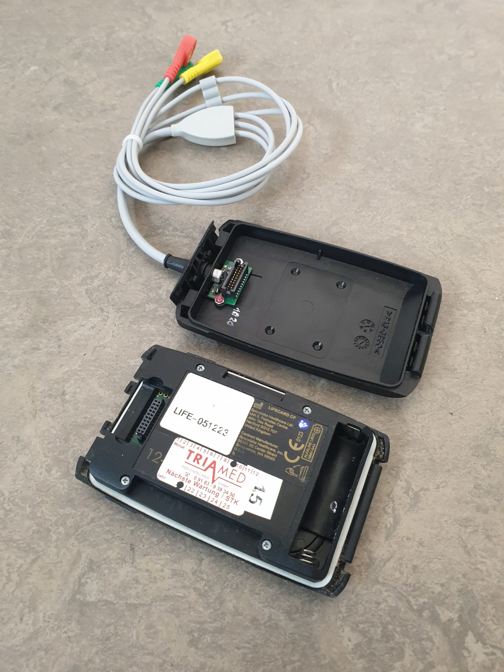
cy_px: 336
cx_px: 252
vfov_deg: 67.3
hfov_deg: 53.1
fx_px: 505
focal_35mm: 26
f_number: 2.4
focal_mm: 4.3
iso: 320
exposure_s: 1/50
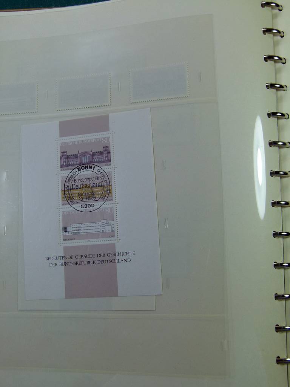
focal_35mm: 39
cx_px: 145
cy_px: 194
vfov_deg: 47.9
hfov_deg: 36.8
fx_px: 436
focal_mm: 7.1
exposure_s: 1/125
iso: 100
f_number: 4
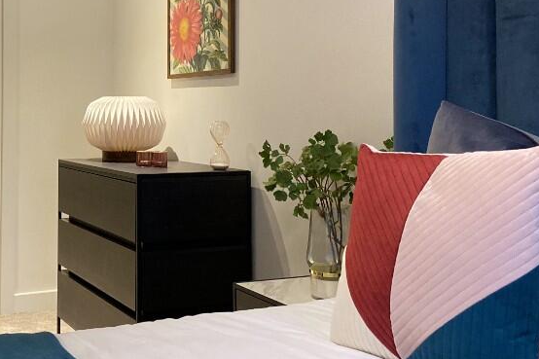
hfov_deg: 38.4
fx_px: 748
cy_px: 96
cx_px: 122
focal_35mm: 50
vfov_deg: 26.7
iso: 400
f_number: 1.8
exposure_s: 1/33
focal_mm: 4.25
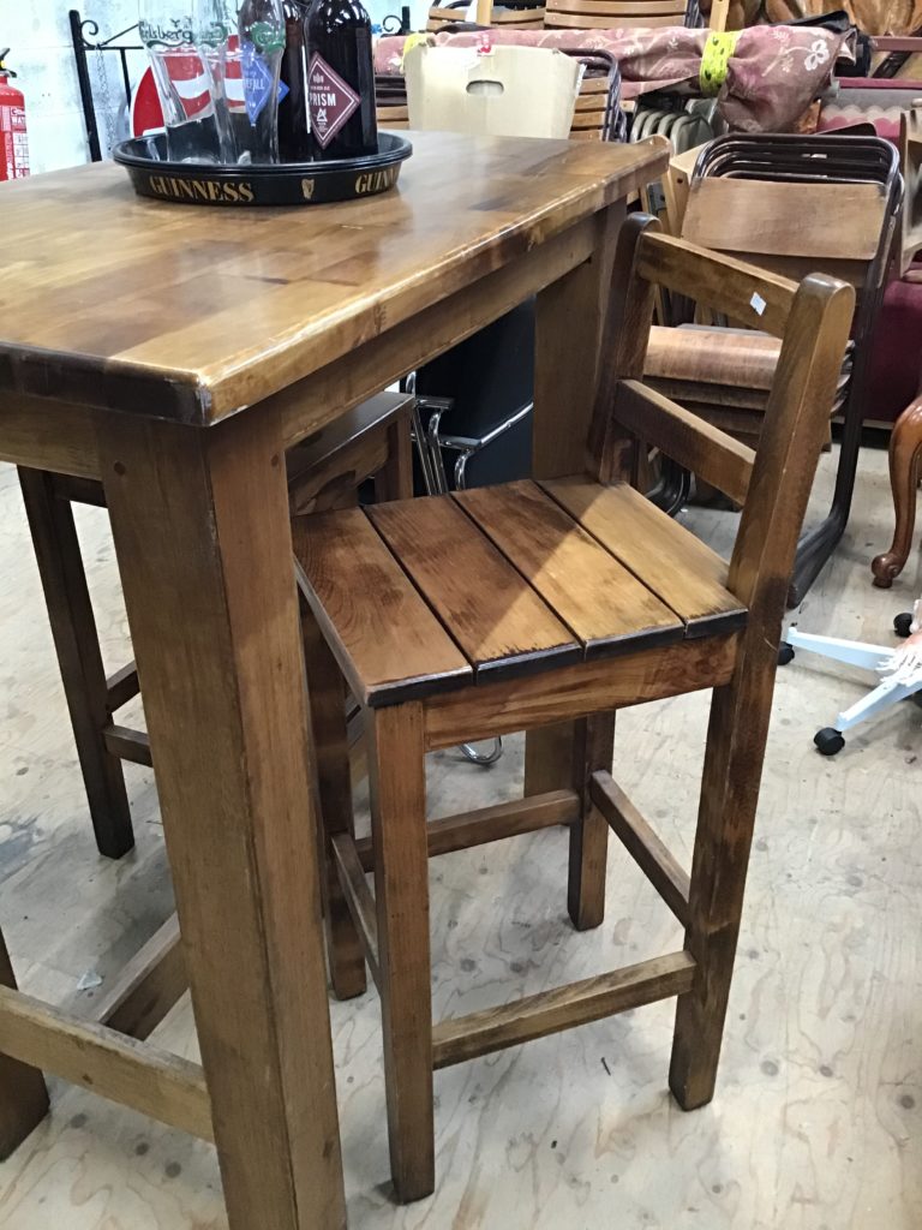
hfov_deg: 45.4
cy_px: 615
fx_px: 1101
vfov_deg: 58.4
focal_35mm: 31
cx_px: 461
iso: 200
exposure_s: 1/20
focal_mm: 3.3
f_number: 2.4
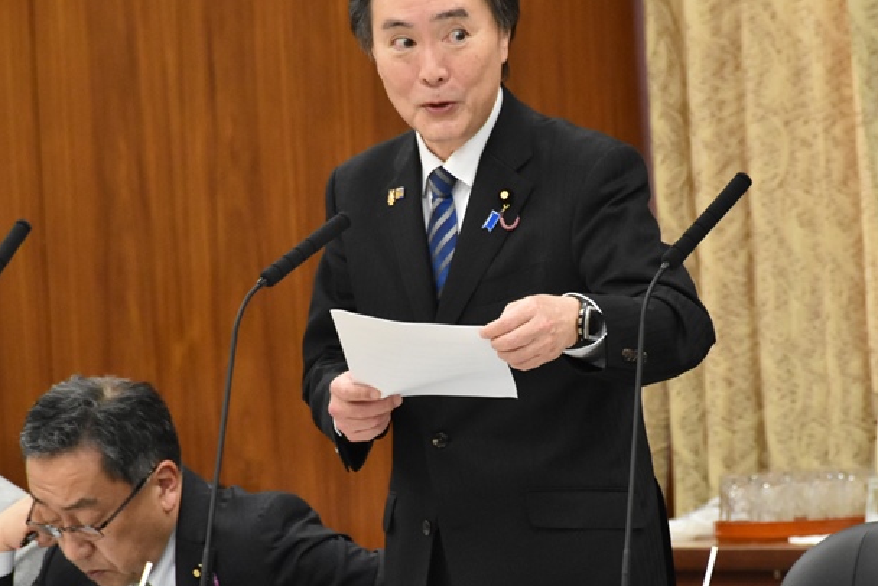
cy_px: 340
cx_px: 505
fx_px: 12322
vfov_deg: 2.7
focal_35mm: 505
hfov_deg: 4.1
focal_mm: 200
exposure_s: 1/160
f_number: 6.3
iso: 2500
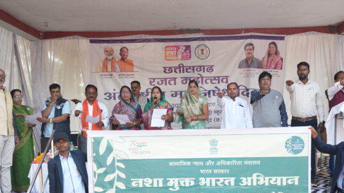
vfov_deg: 25.6
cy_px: 147
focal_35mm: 46
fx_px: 420
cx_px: 179
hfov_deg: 44.6
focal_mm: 31
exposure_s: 1/100
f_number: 6.3
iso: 400
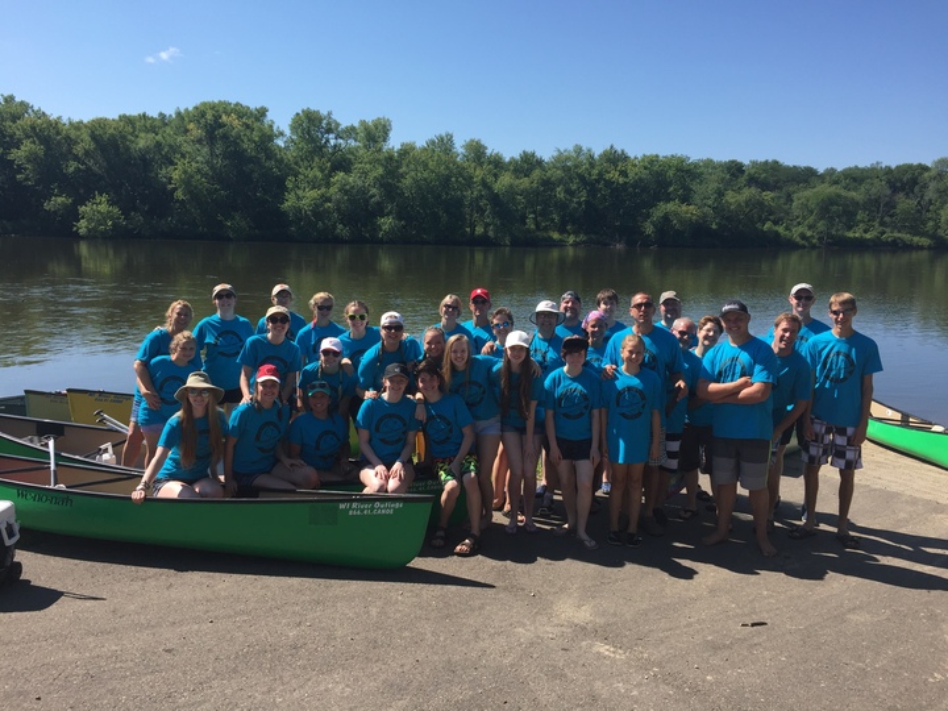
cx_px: 474
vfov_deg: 48.2
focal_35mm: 29
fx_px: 794
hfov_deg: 61.7
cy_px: 356
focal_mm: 4.15
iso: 32
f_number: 2.2
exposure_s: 1/1464
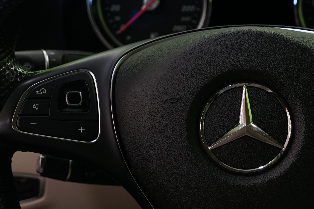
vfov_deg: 16.0
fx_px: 741
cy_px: 135
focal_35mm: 85
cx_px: 251
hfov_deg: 23.6
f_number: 5
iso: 640
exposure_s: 1/30
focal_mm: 30
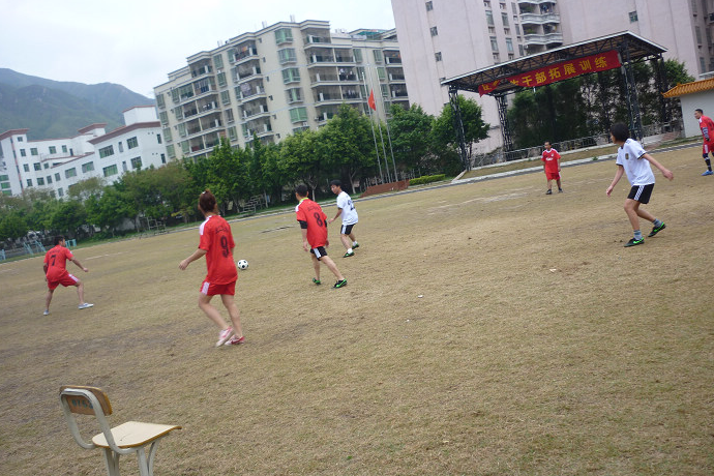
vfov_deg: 37.8
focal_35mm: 35
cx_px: 358
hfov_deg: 54.4
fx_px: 694
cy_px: 251
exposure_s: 1/125
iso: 80
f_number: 2.8
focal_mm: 5.5
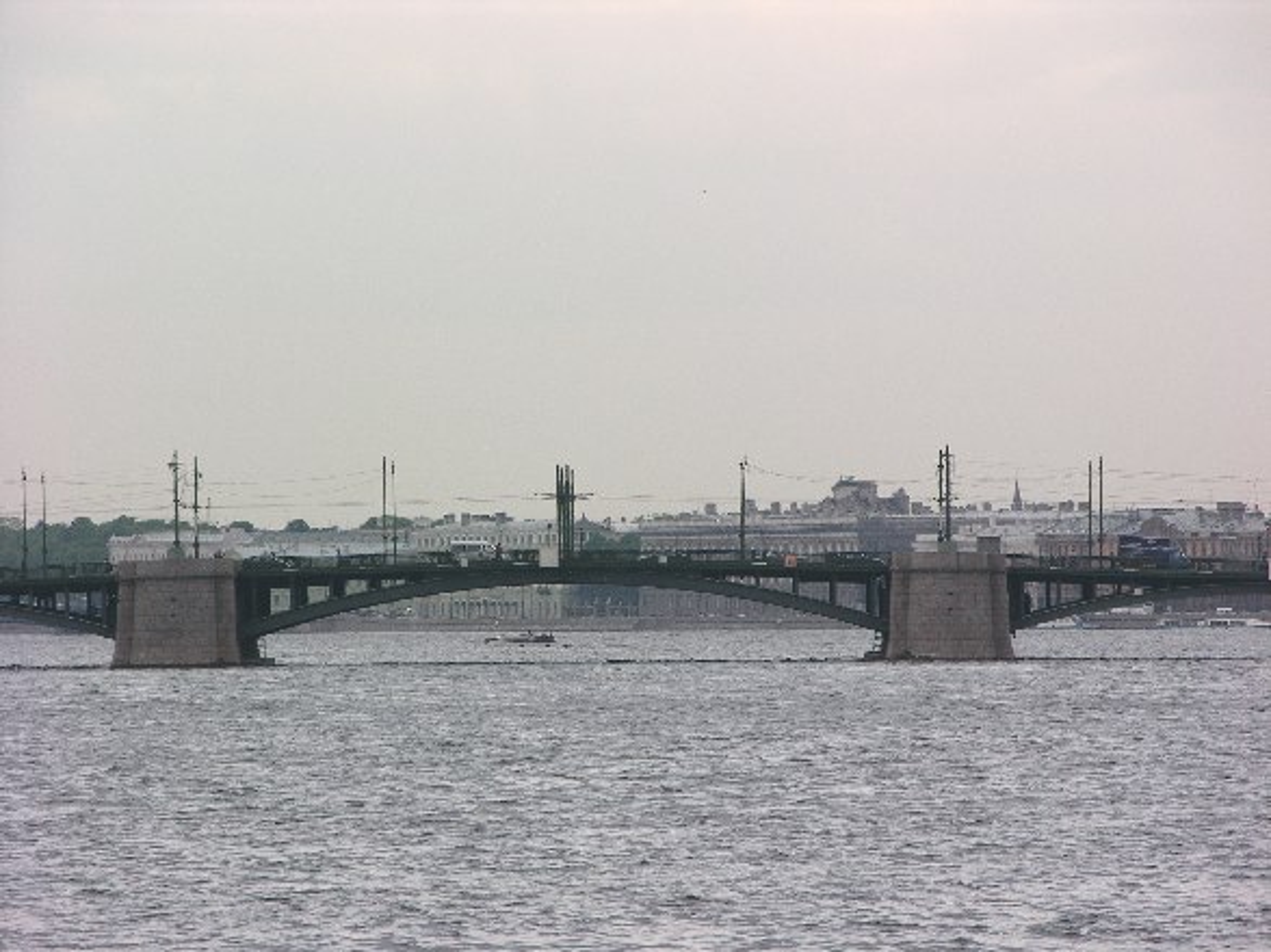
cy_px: 476
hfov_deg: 7.1
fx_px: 10279
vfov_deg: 5.3
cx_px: 636
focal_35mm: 280
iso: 50
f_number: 5.9
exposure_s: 1/112
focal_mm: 71.2
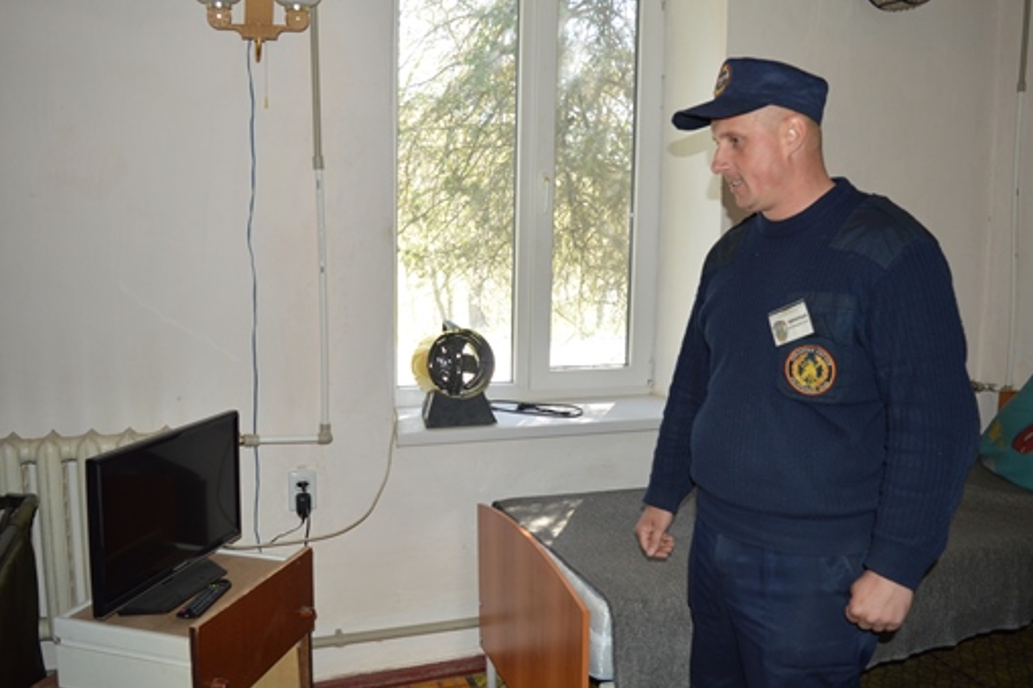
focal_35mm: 31
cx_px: 530
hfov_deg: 60.3
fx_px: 889
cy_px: 343
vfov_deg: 42.3
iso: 400
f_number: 3.5
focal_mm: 20
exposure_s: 1/60
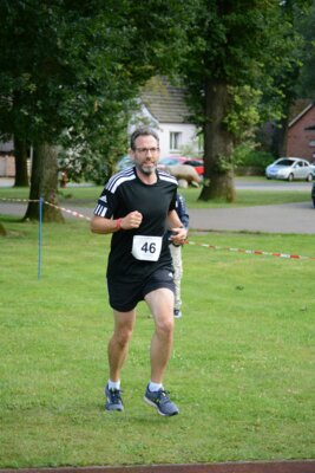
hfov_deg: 12.2
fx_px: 1475
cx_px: 158
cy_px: 236
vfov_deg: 18.2
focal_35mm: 112
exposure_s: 1/800
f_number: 4.2
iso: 1400
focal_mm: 75
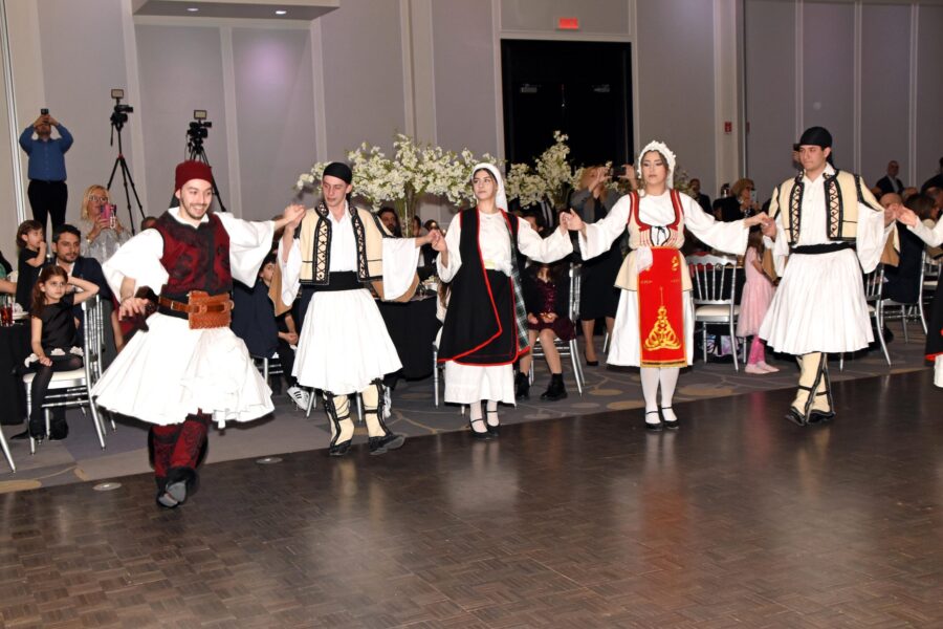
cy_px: 314
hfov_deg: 46.4
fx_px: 1100
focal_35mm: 42
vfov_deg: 31.9
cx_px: 472
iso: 800
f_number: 7.1
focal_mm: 28
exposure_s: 1/60
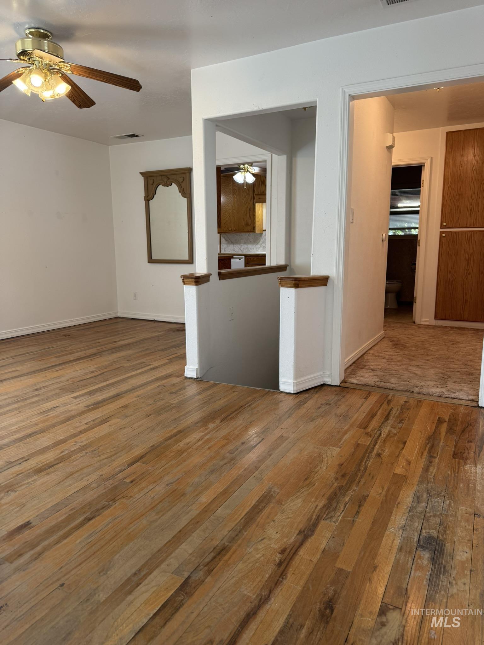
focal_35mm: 24
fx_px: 447
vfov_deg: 71.6
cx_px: 242
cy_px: 322
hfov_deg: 56.8
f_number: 1.78
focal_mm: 6.76
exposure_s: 1/60
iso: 100
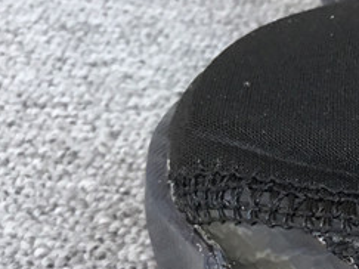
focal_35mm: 115
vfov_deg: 12.8
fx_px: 1192
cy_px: 234
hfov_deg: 14.9
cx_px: 646
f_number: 2.4
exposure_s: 1/100
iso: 40
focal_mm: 3.3
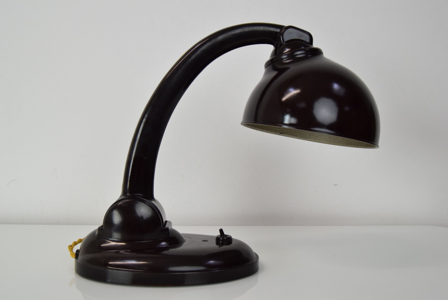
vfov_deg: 36.9
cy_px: 150
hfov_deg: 53.1
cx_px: 224
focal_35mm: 36
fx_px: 448
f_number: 7.1
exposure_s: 1/200
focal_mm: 24
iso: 1600
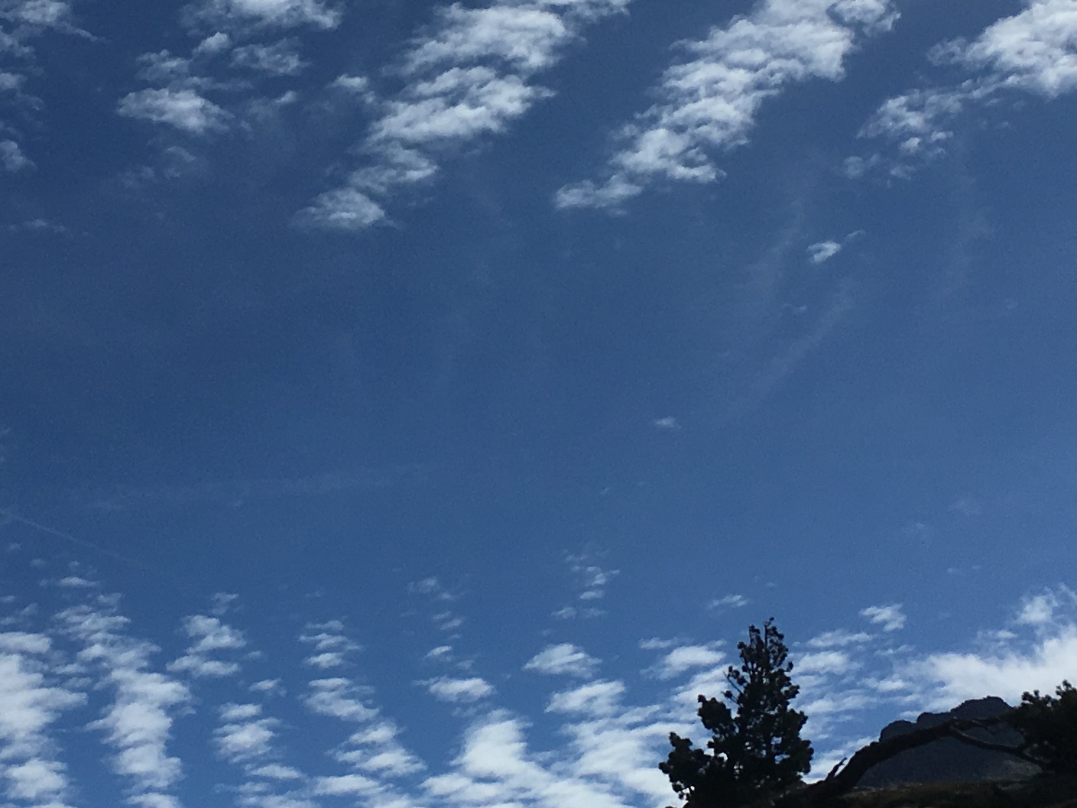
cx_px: 401
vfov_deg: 17.6
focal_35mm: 83
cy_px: 169
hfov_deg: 23.5
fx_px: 2583
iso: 25
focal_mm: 4.15
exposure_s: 1/7692
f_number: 2.2
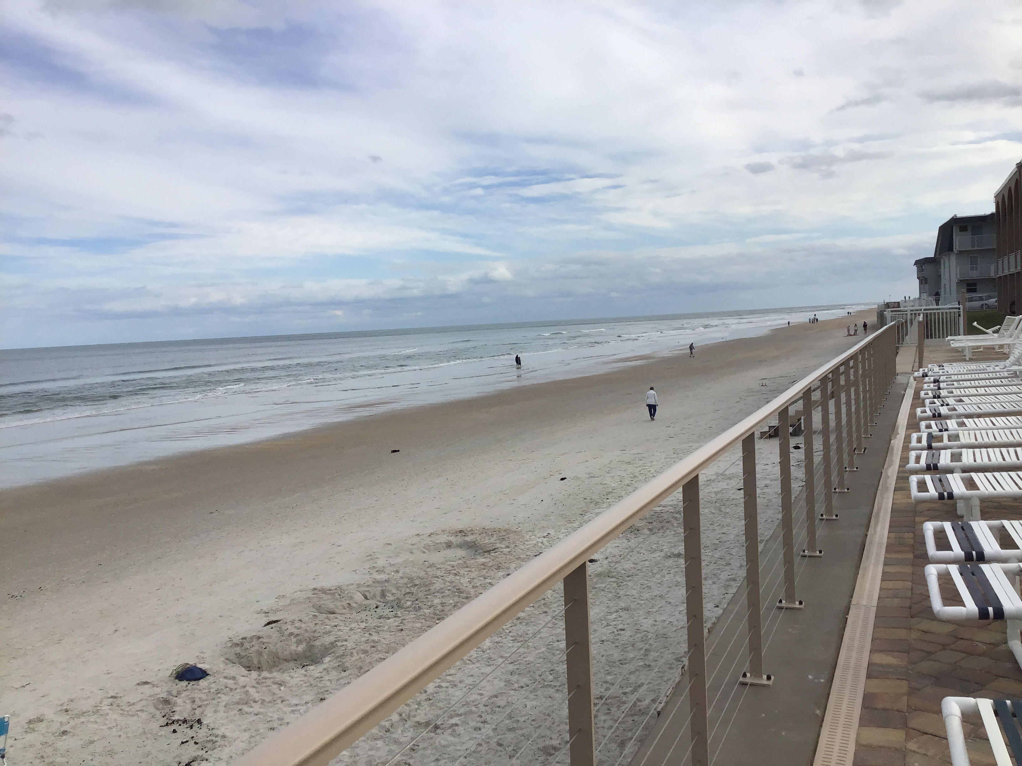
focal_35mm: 31
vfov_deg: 45.4
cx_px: 511
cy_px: 383
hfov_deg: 58.4
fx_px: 915
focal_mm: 3.3
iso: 25
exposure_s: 1/2331
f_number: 2.4
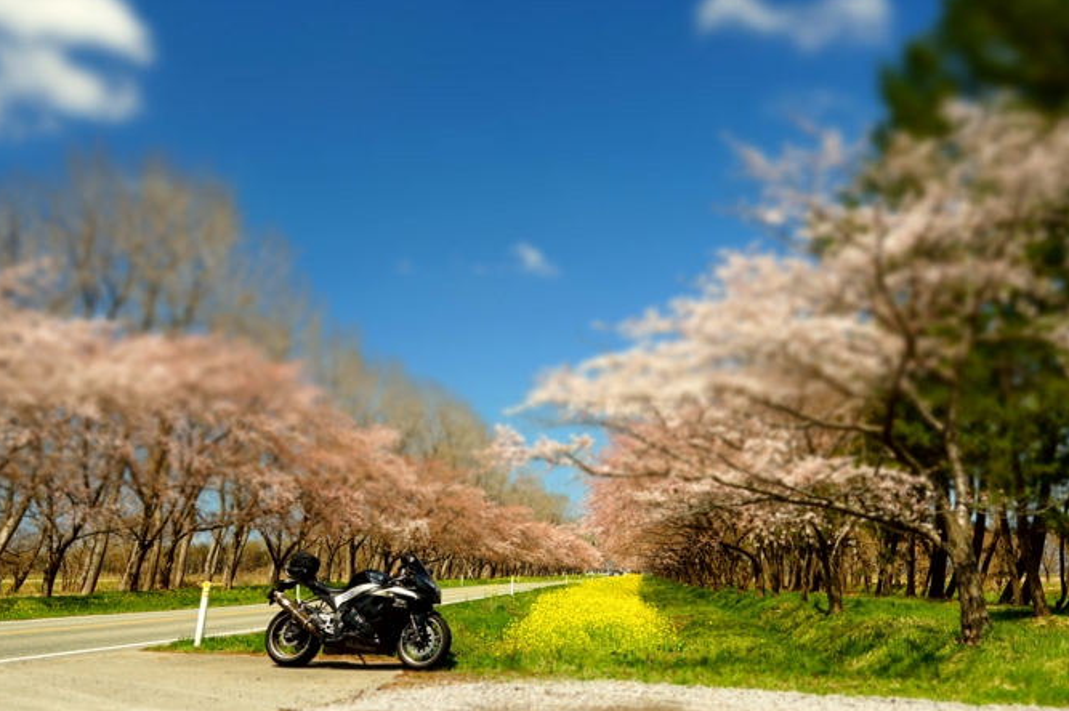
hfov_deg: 61.4
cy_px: 295
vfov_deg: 43.4
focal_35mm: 30
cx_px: 430
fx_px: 890
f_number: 8
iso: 100
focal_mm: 25
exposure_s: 1/90
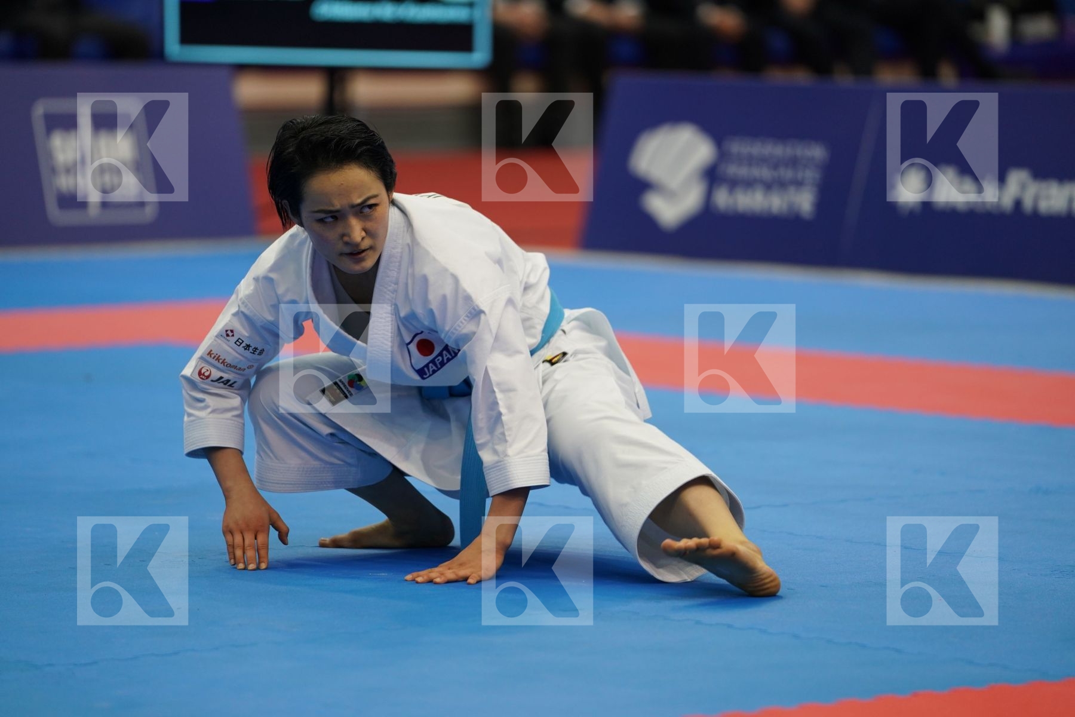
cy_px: 358
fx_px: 5972
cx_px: 538
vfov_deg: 6.9
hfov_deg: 10.3
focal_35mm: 200
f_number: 2.8
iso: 1000
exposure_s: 1/500
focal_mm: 200
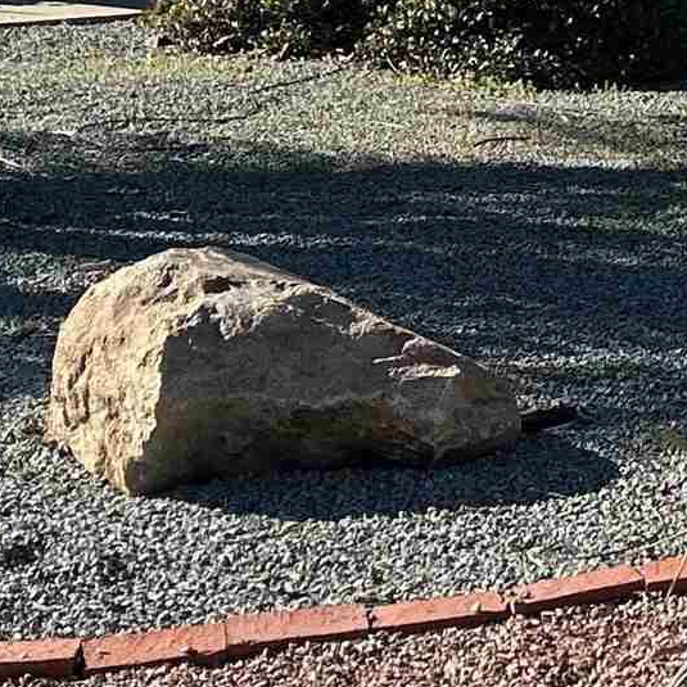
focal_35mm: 132
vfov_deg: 12.8
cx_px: 1030
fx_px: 2964
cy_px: -198
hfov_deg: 12.6
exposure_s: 1/2353
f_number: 1.5
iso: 50
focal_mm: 5.7
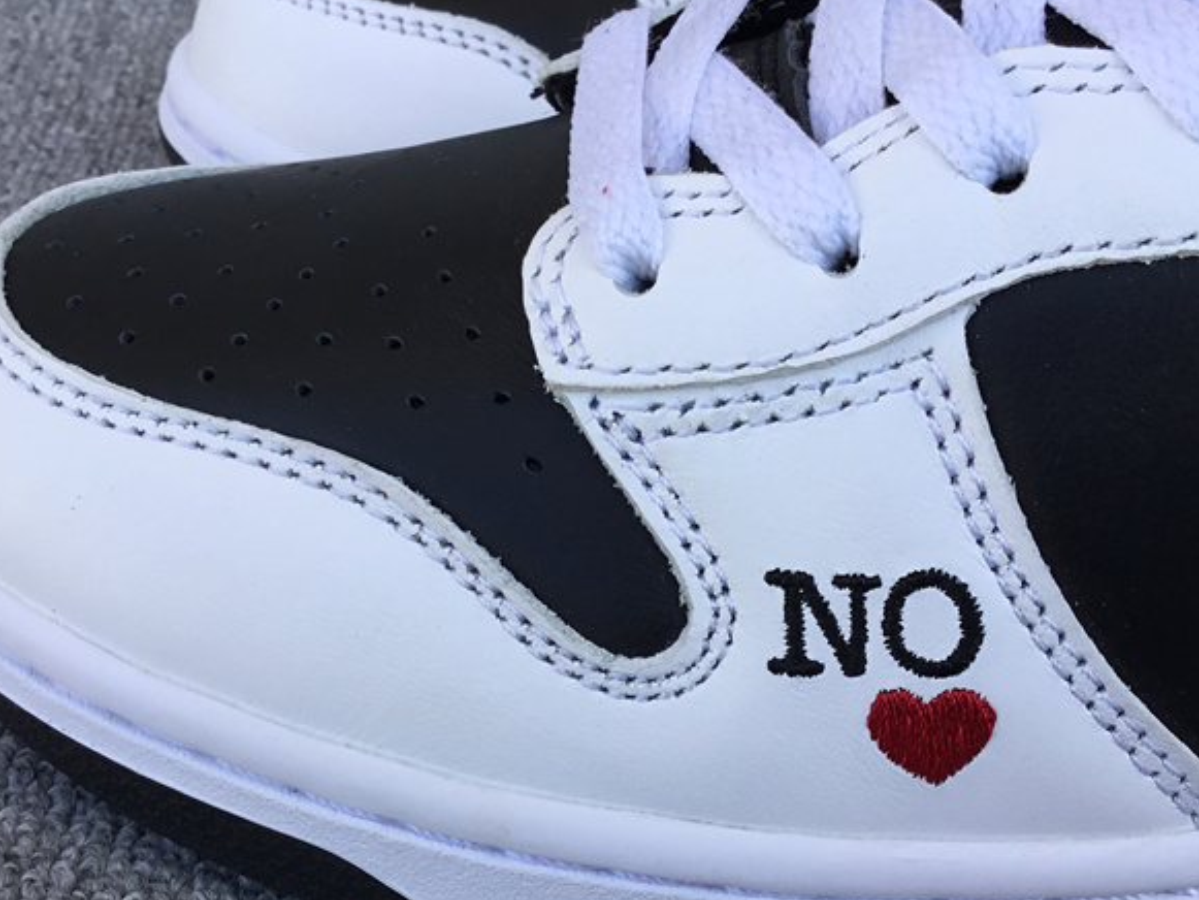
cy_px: 480
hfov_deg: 39.6
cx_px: 584
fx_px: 1663
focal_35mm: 48
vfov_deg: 30.3
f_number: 2.4
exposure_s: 1/284
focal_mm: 3.3
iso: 25
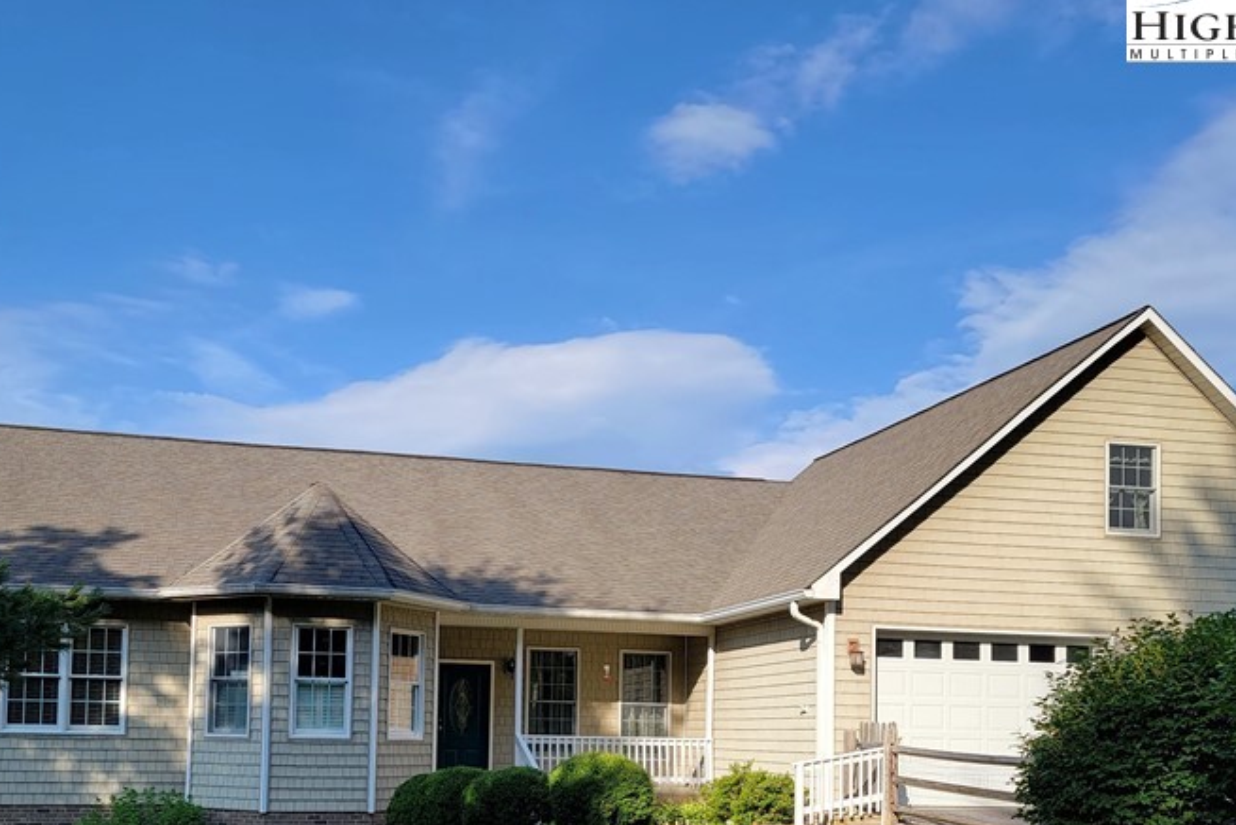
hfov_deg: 49.4
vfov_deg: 33.0
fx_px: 1339
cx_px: 545
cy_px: 691
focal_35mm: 39
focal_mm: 6.7
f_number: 1.8
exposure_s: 1/457
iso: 16
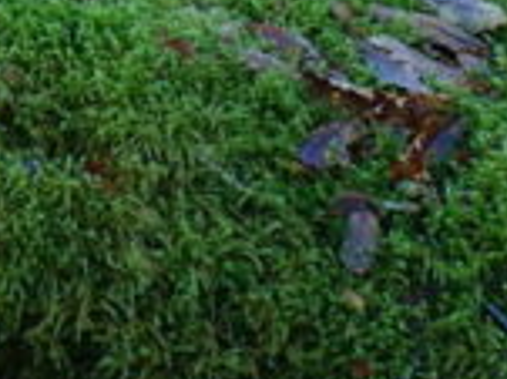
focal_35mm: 106
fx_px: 1551
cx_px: -423
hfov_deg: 15.7
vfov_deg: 12.7
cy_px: -295
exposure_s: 1/50
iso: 100
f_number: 2.8
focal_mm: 4.5
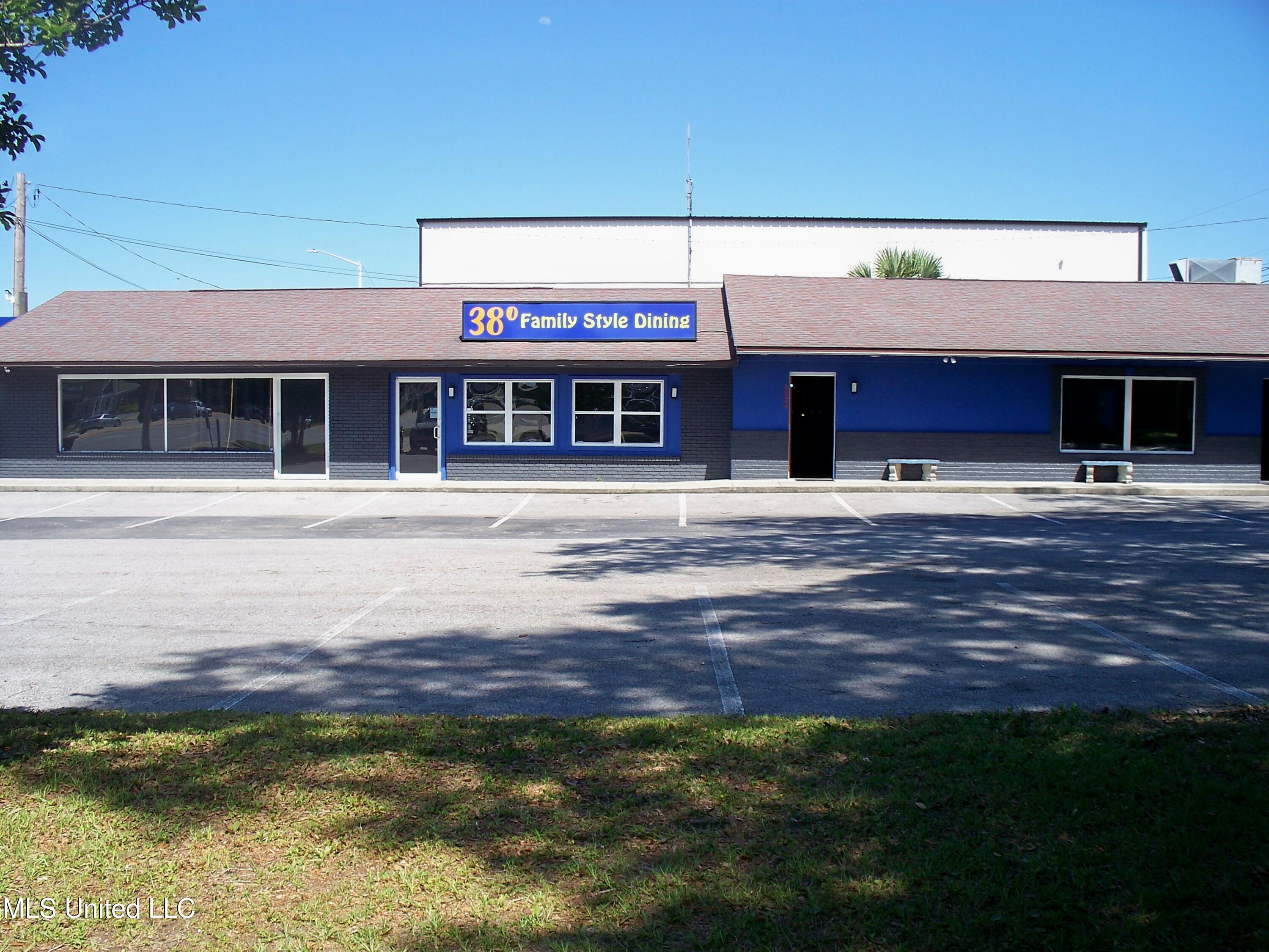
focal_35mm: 36
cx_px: 634
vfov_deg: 39.7
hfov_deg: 51.4
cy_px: 476
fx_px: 1320
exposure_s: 1/640
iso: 80
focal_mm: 7.54
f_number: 2.8
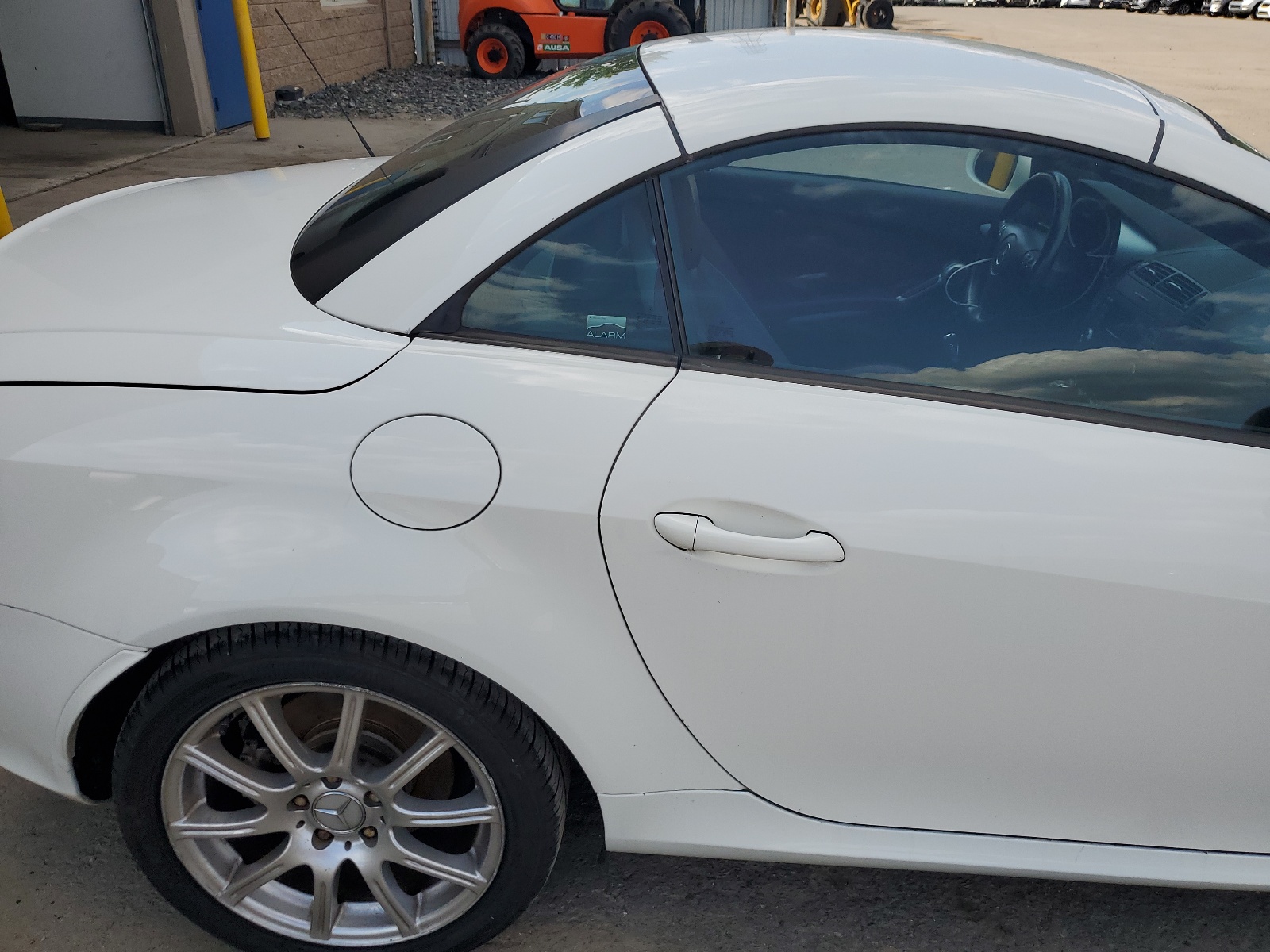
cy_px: 476
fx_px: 954
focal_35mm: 26
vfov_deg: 53.1
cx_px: 635
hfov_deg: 67.3
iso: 50
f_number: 1.5
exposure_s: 1/2500
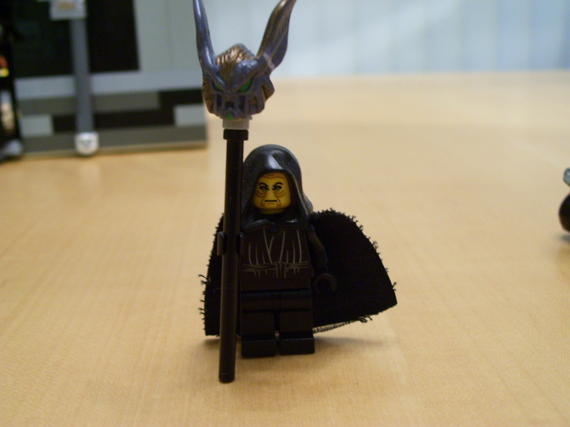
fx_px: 741
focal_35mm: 45
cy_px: 214
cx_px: 285
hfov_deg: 42.1
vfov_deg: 32.2
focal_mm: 7.6
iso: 160
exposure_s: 1/8
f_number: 3
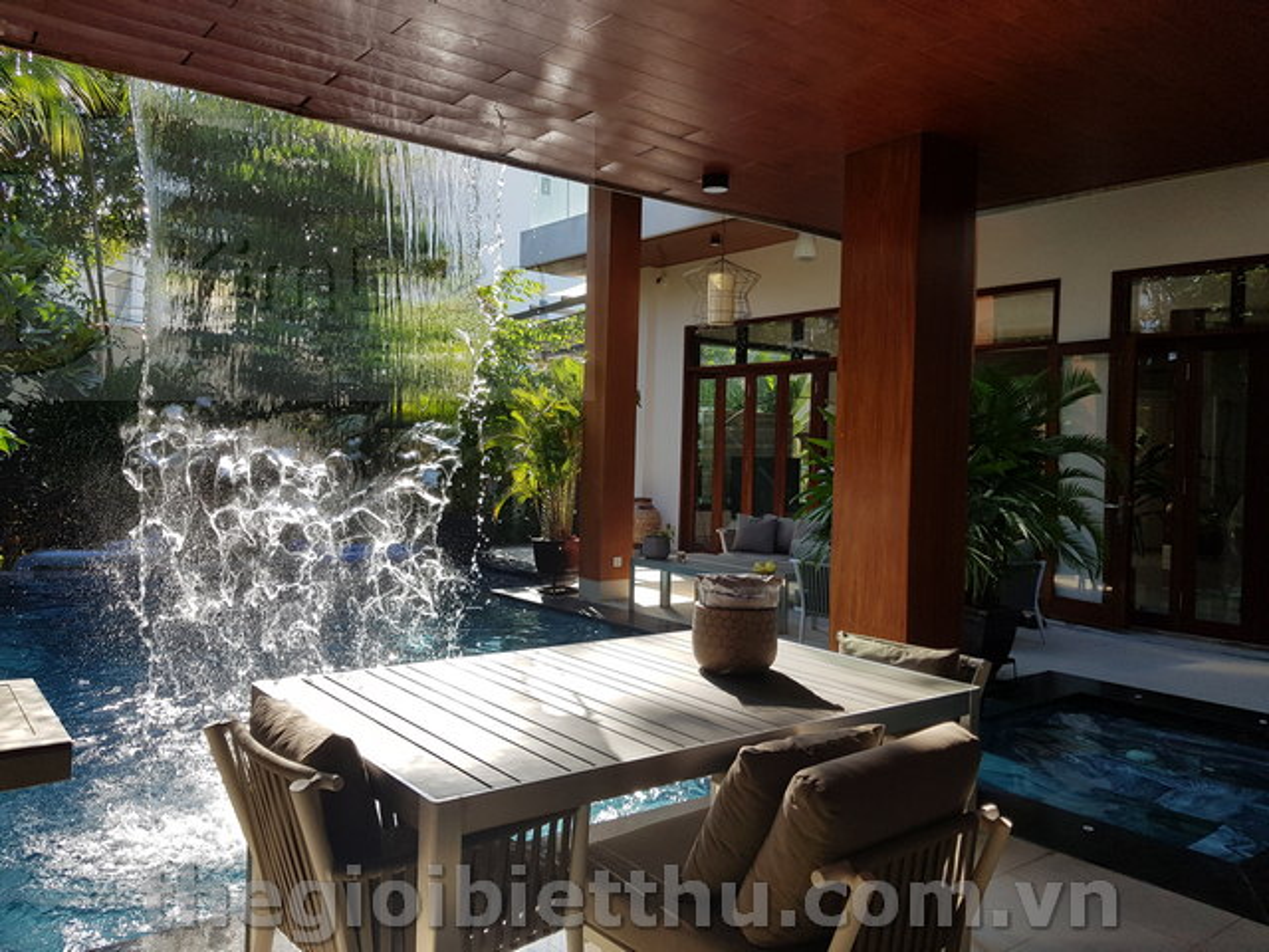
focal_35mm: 26
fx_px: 953
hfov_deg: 67.3
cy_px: 476
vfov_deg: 53.1
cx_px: 634
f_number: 1.7
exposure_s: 1/910
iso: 40
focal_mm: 4.3
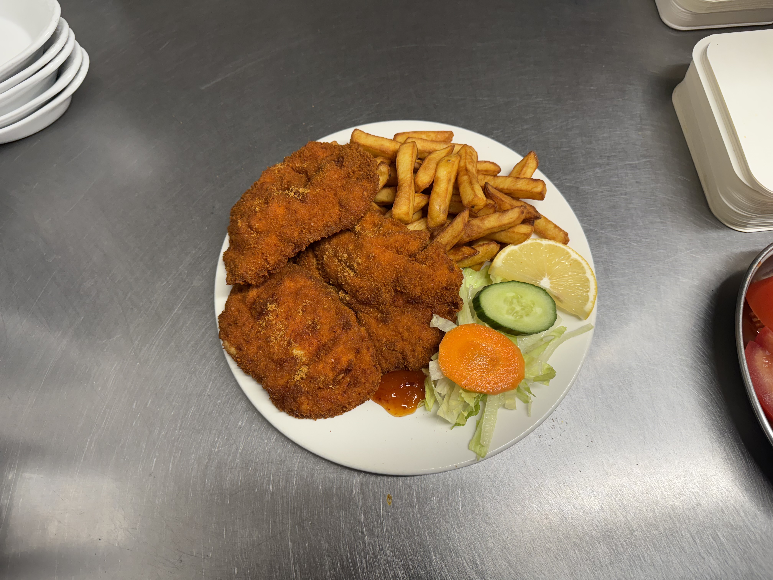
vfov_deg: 56.8
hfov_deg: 71.6
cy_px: 290
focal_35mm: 24
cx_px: 386
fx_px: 536
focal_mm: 6.76
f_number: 1.78
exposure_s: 1/100
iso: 125
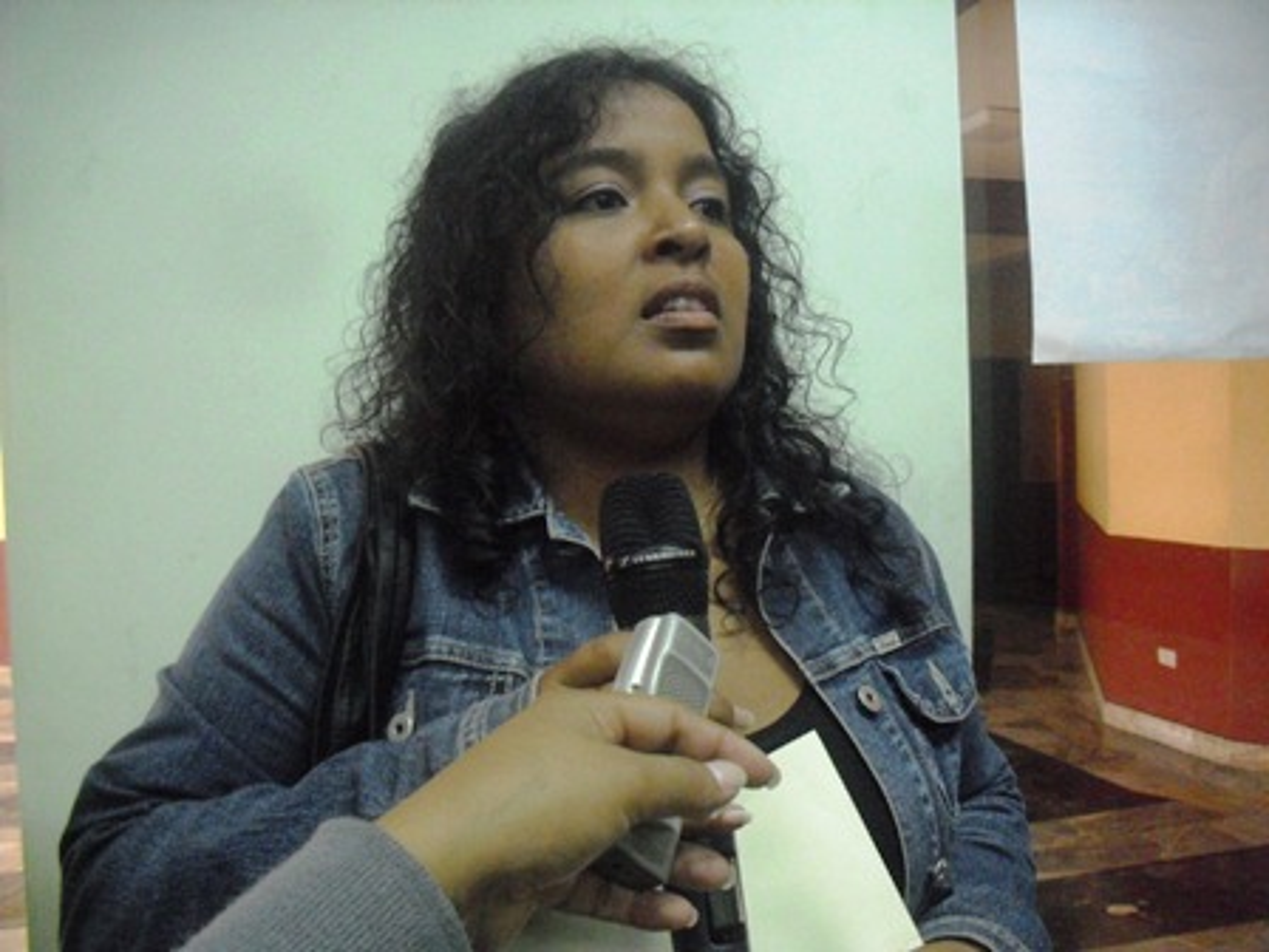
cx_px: 634
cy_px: 476
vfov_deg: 39.7
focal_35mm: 36
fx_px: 1320
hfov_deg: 51.4
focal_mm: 6.3
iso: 800
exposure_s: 1/60
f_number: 3.1
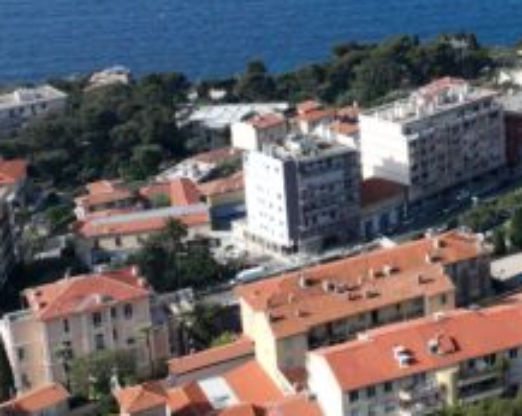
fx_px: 1281
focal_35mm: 83
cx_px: 784
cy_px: -6
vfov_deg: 18.0
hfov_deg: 19.9
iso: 110
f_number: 2.8
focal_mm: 12.29
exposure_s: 1/2000
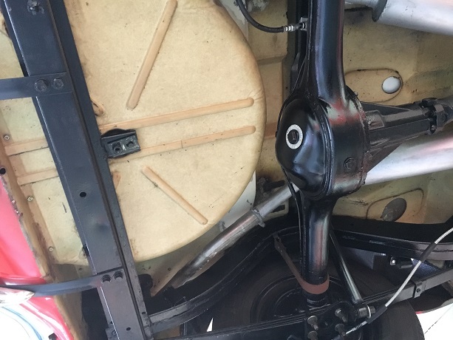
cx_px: 226
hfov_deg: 61.6
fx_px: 380
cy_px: 170
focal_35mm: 29
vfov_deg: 48.2
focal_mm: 4.15
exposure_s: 1/17
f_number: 2.2
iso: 320
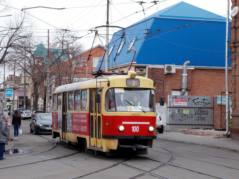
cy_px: 90
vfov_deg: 17.2
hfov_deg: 22.8
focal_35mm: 86
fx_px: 594
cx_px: 120
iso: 80
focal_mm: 15.4
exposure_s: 1/100
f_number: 6.3
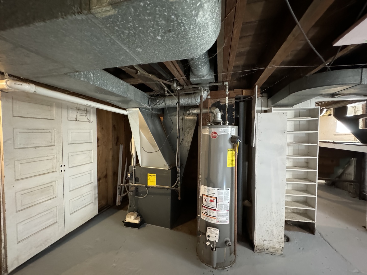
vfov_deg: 85.7
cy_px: 138
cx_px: 184
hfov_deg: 102.1
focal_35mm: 14
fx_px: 148
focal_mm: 2.22
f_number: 2.2
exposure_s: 1/40
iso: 1250
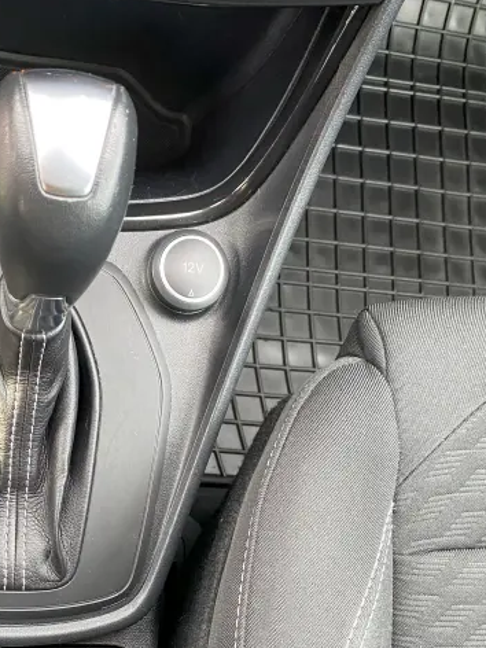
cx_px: 111
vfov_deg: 38.9
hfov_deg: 30.3
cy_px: 516
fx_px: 880
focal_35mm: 47
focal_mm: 4.25
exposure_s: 1/60
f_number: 1.8
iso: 125
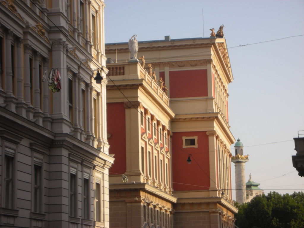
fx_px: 922
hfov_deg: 18.7
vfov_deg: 14.1
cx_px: 152
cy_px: 114
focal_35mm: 105
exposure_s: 1/133
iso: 50
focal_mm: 17.4
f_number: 5.4
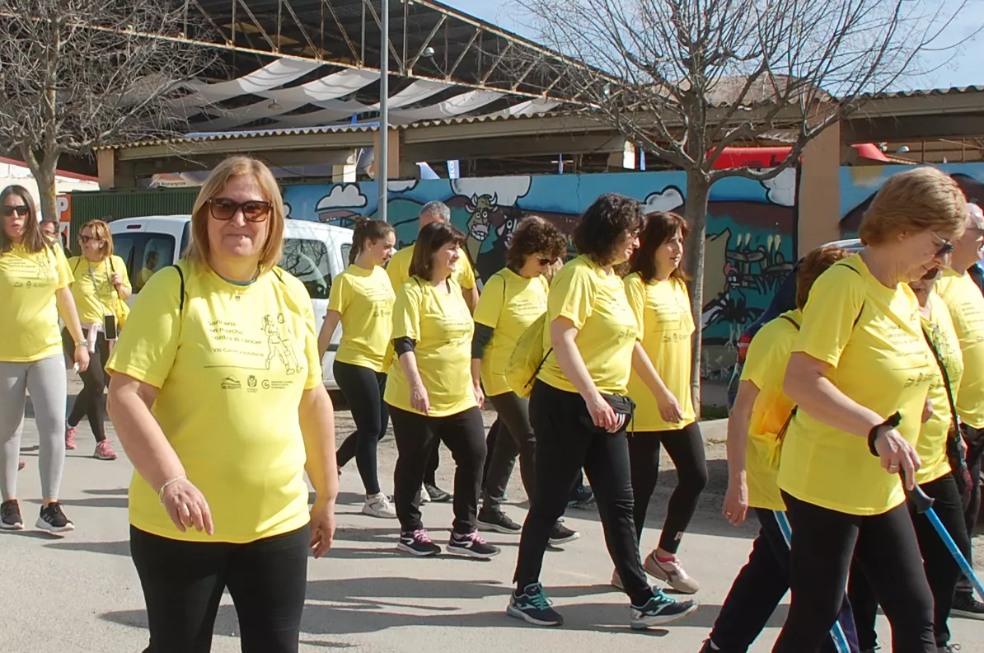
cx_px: 277
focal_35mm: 51
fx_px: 1392
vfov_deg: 26.3
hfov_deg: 38.2
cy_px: 236
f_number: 10
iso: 200
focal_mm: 18
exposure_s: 1/400
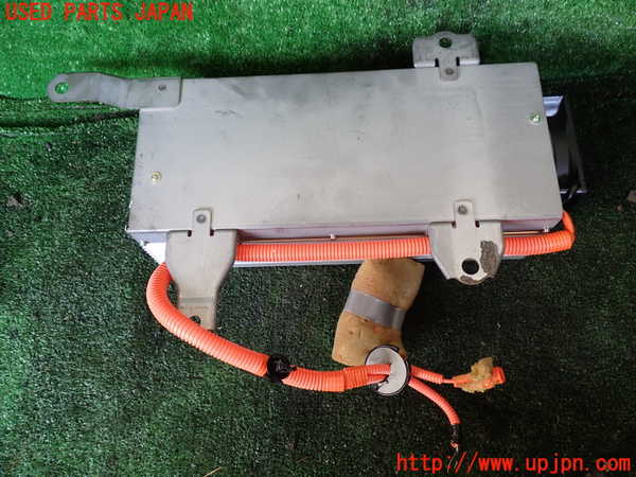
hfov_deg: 60.0
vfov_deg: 46.8
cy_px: 238
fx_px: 551
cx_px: 318
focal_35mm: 30
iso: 200
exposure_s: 1/60
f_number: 2.3
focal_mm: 5.4
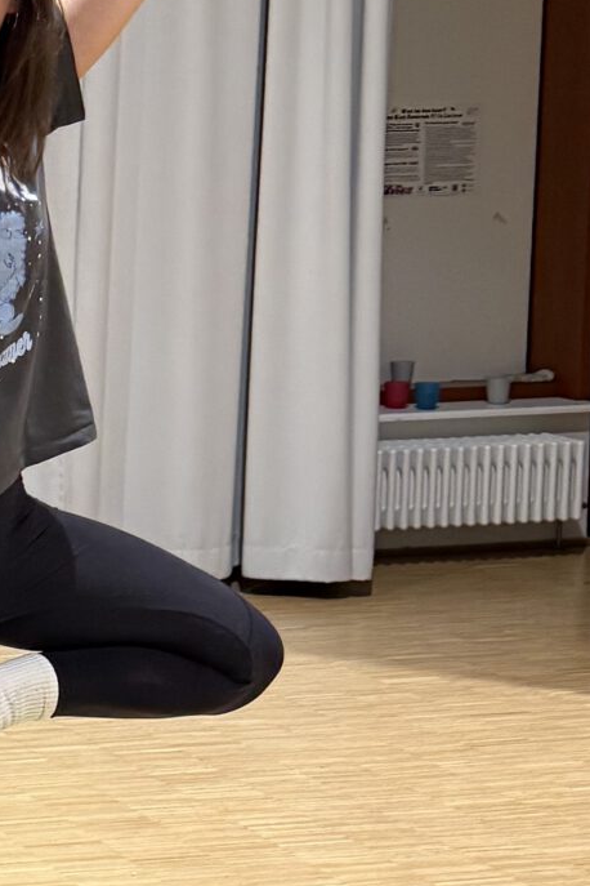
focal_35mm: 93
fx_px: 2286
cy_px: 538
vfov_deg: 21.9
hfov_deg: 12.8
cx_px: -602
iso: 250
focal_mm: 6.76
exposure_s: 1/50
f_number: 1.78
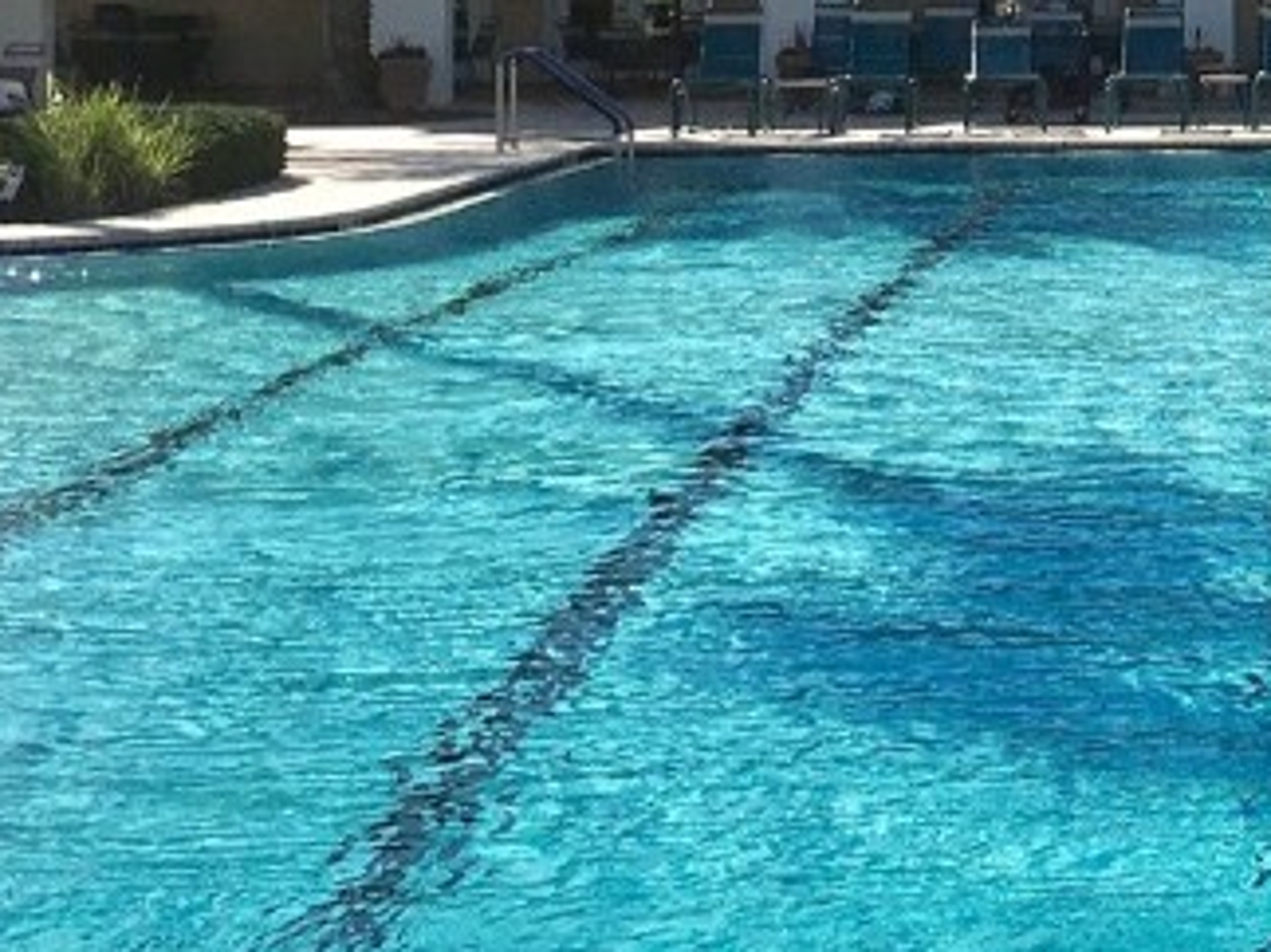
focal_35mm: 92
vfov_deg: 15.5
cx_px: 1440
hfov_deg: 20.2
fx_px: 3377
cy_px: -173
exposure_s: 1/2331
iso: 25
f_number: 2.2
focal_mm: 4.15
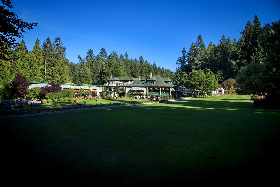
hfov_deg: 73.7
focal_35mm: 24
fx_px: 187
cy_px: 94
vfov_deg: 53.2
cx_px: 140
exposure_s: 1/200
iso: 100
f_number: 7.1
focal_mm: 24
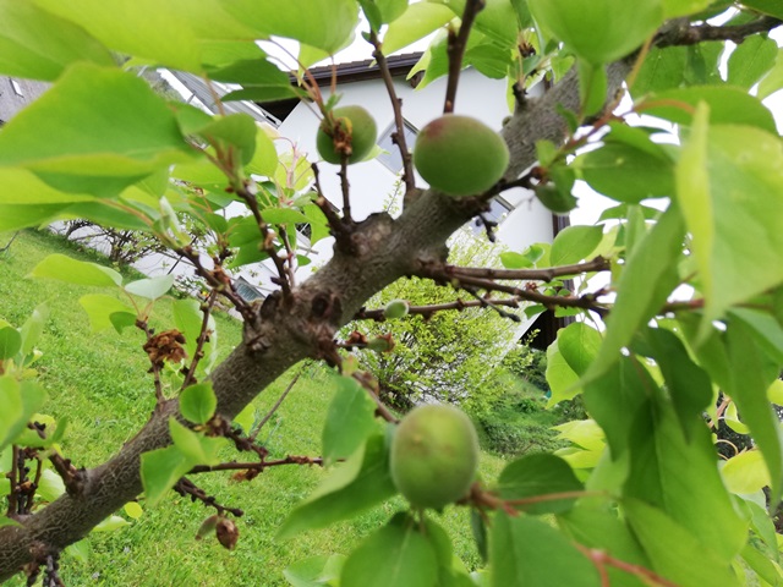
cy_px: 294
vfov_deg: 51.4
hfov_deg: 65.3
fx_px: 611
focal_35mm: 27
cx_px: 392
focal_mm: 3.81
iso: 100
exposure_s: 1/100
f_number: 2.2
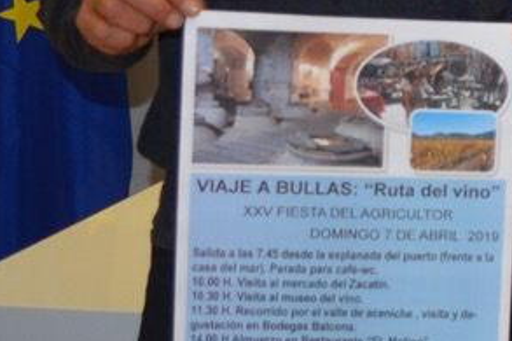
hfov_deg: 10.1
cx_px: 1153
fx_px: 2587
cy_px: 5
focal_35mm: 182
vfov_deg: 7.5
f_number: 3.8
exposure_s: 1/60
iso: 500
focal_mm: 22
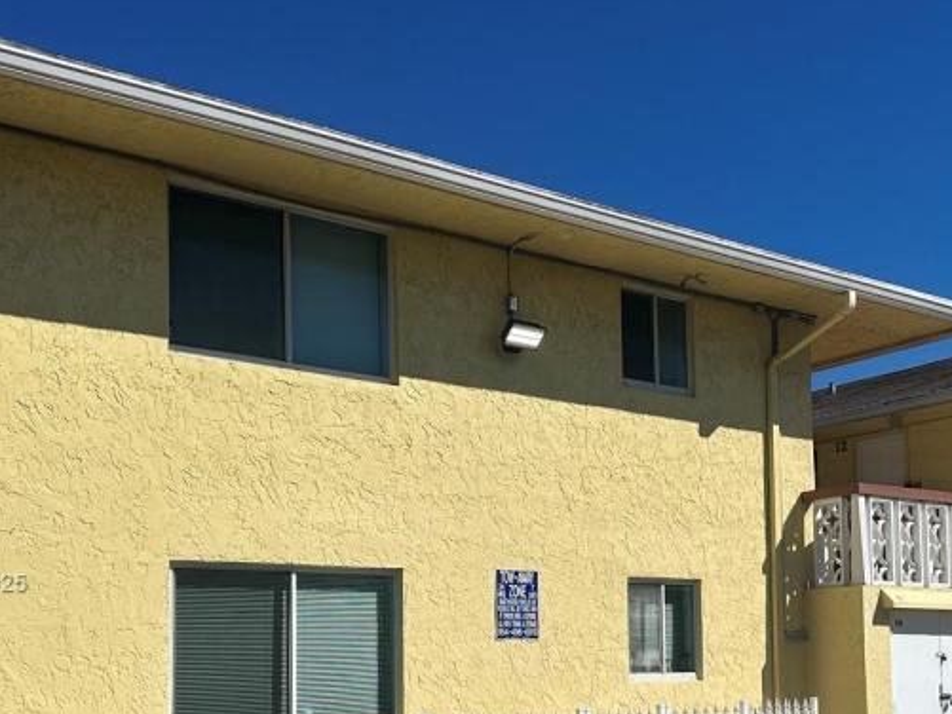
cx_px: 574
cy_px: 585
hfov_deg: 41.0
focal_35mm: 46
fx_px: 1265
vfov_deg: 30.7
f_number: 1.78
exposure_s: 1/12048
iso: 80
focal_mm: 6.86
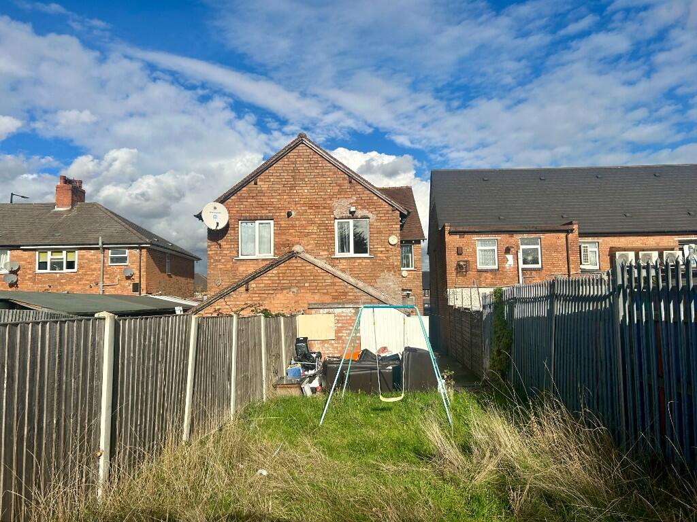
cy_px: 261
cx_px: 348
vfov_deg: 53.1
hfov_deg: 67.3
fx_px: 524
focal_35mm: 26
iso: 50
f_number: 1.5
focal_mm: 5.7
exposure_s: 1/6993
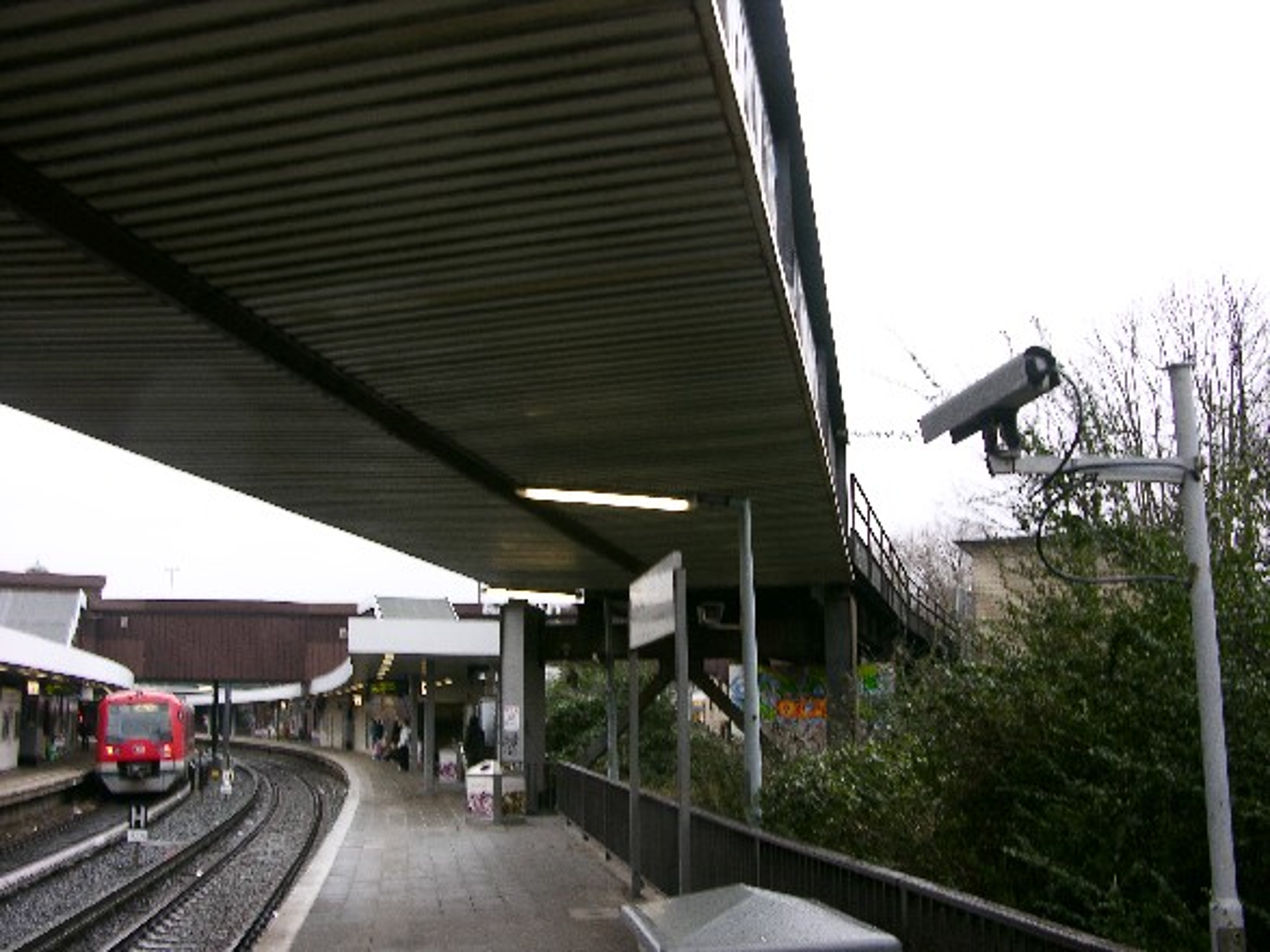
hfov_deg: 52.6
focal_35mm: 35
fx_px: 1284
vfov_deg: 40.7
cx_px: 635
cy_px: 476
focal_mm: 8.9
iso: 50
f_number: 4
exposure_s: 1/23.3
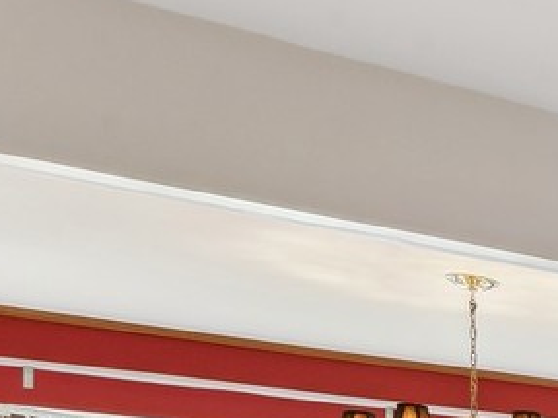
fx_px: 1225
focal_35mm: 76
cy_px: 688
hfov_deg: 13.0
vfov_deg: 16.9
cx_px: 1520
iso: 200
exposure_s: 1/8
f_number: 9.5
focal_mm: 14
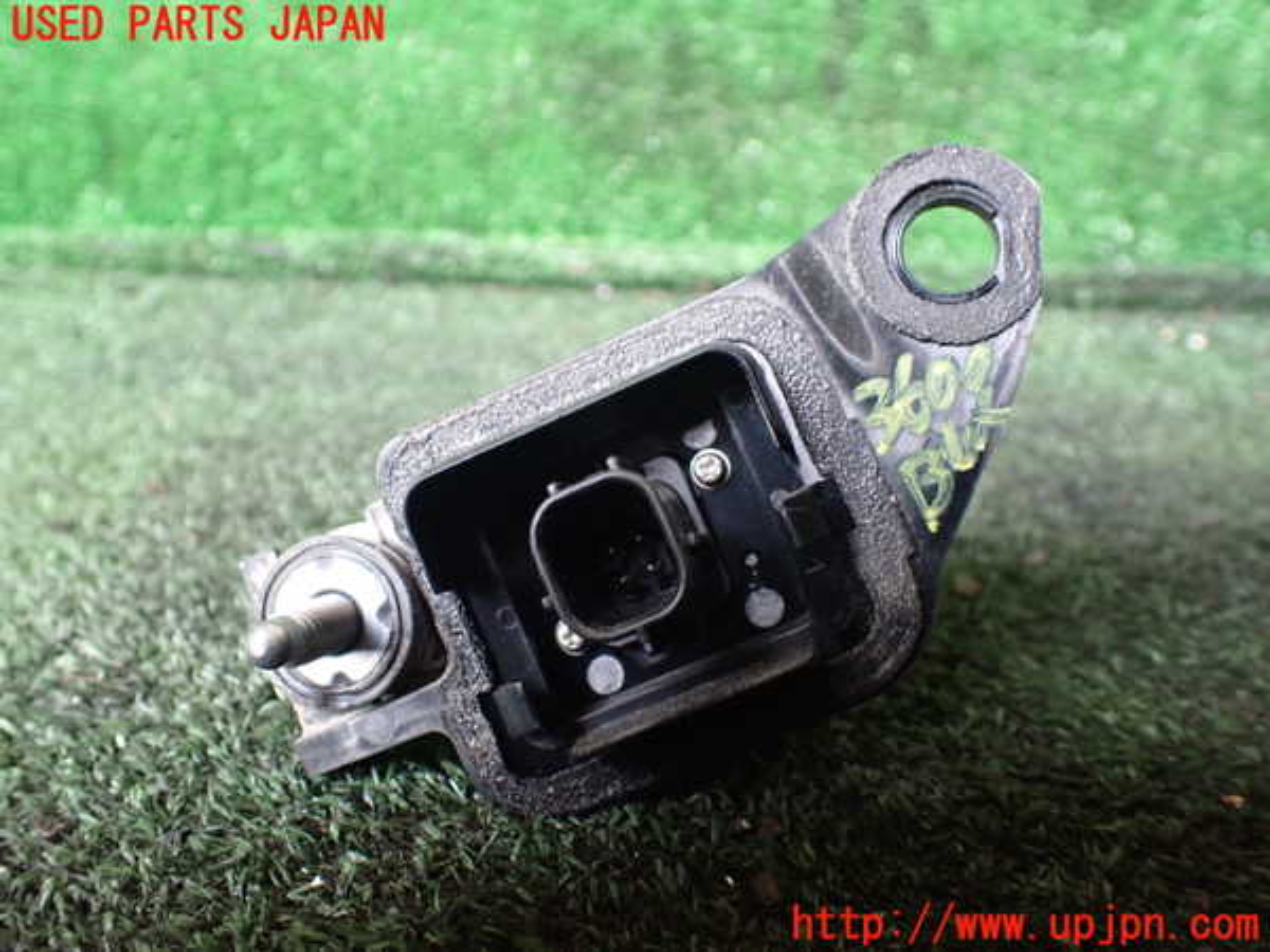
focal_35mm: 30
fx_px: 1101
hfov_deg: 60.0
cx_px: 635
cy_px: 476
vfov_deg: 46.8
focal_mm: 5.4
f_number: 2.3
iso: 800
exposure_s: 1/40
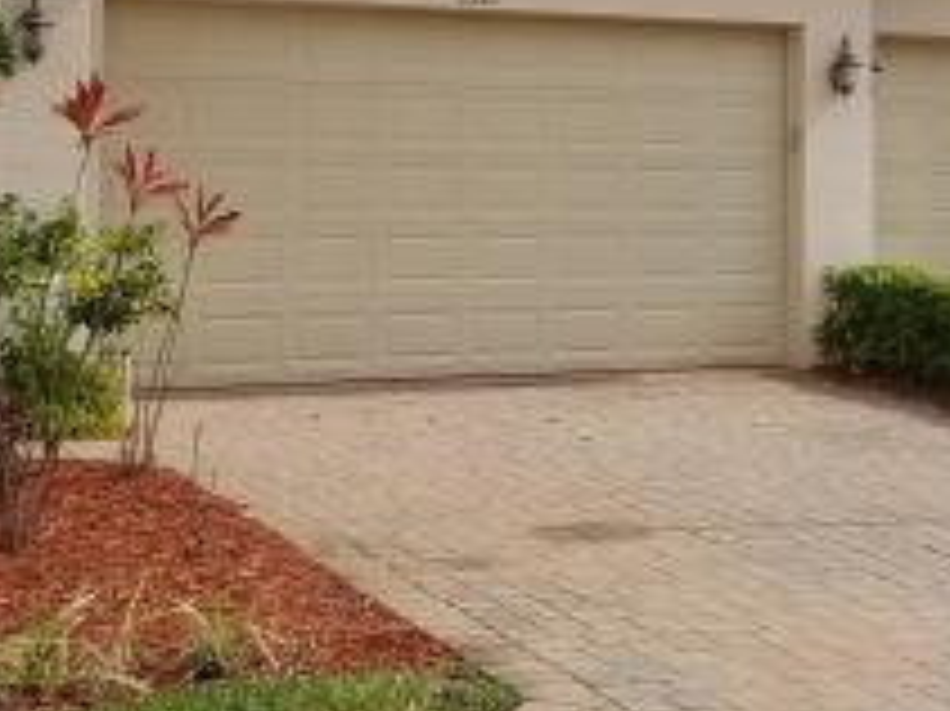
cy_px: 9
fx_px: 2167
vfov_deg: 18.2
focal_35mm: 79
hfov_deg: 24.4
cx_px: 716
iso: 50
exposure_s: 1/2912
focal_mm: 4.2
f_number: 1.7
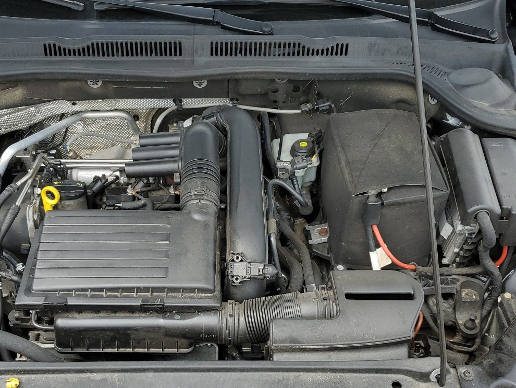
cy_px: 289
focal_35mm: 42
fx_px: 626
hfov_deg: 44.5
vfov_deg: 33.7
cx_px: 203
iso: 50
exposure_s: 1/1000
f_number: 1.5
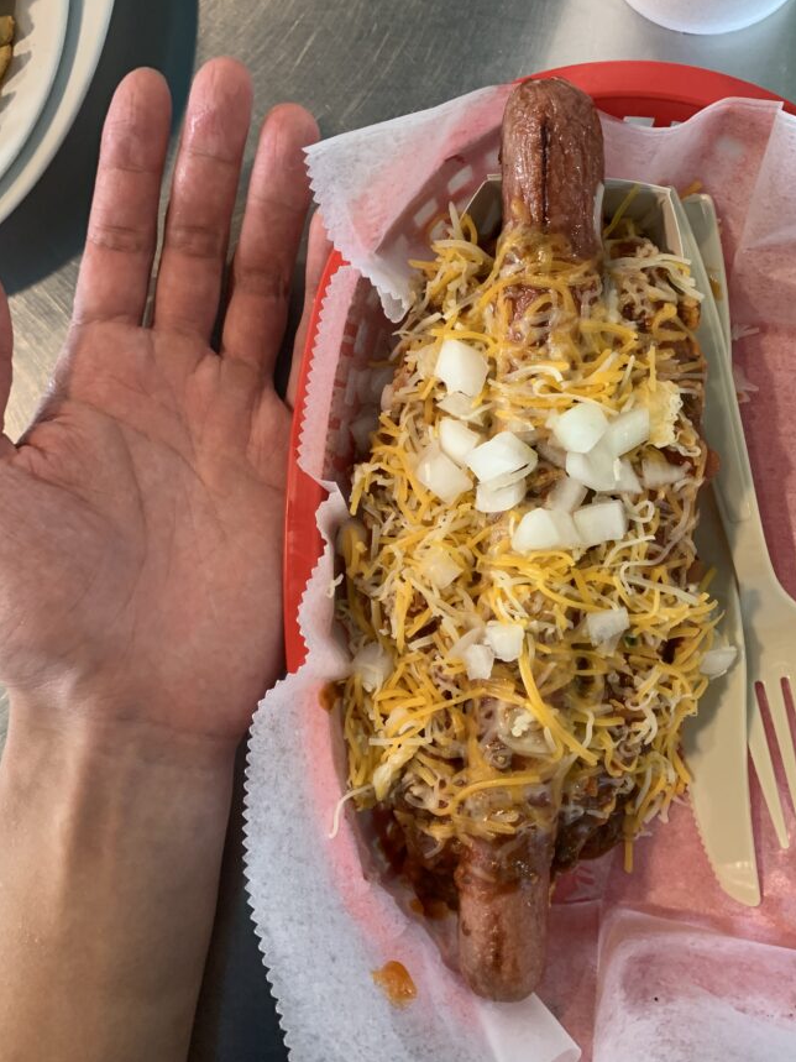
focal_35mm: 31
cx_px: 413
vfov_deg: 58.3
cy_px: 491
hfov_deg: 45.4
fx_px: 951
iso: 200
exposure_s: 1/60
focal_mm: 4.25
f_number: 1.8
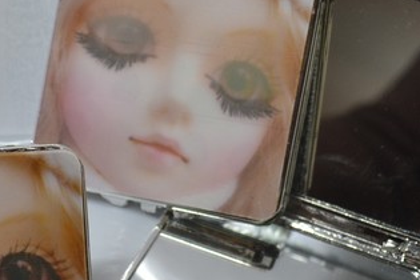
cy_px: 180
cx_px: 83
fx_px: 1155
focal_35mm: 99
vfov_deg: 13.8
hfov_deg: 20.4
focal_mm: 26
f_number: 5
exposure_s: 1/60
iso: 800
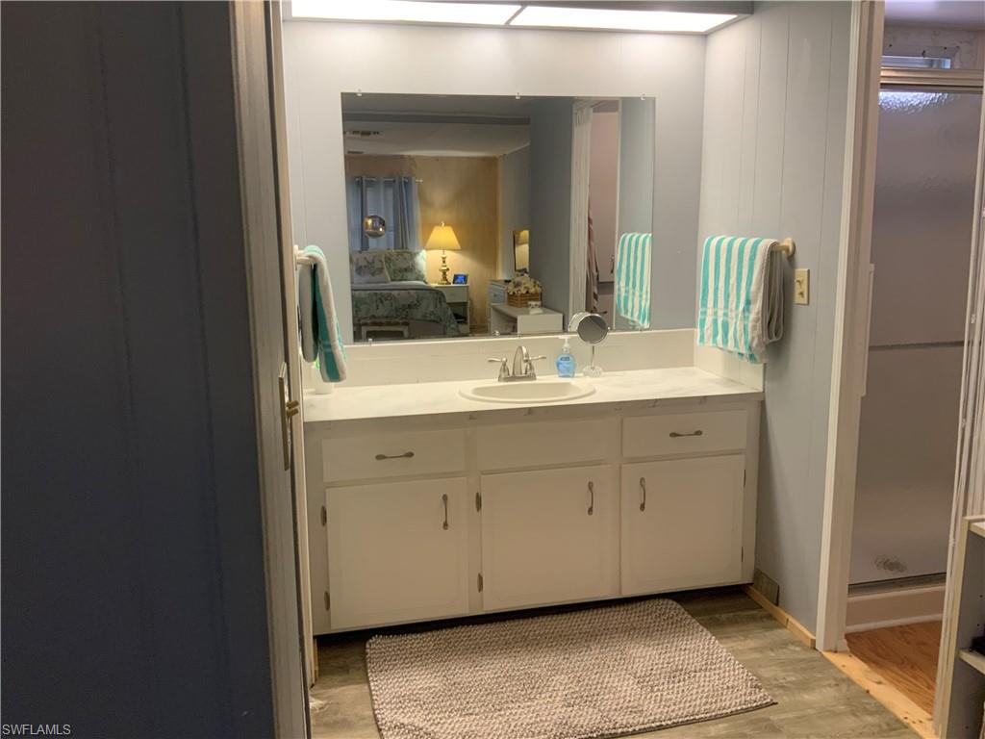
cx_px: 492
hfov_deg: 61.7
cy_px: 370
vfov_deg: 48.2
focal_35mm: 29
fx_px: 825
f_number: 1.8
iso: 80
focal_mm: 3
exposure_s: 1/60
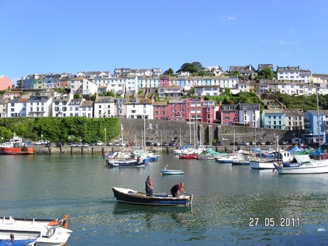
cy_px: 123
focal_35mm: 38
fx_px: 360
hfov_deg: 49.0
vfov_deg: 37.7
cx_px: 164
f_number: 5.6
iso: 100
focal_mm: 7.8
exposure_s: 1/350
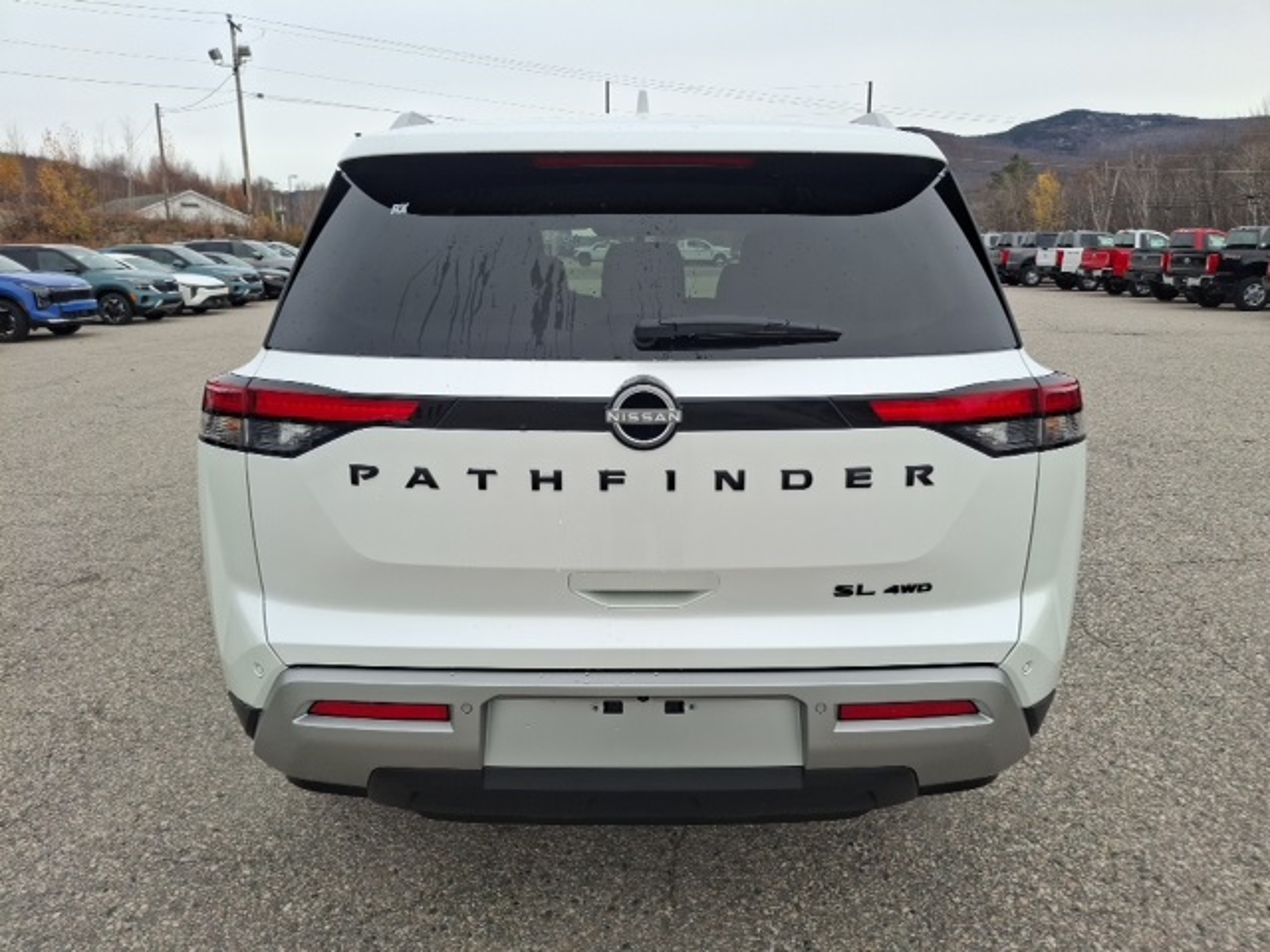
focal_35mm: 25
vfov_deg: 54.9
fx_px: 917
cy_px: 476
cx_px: 635
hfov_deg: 69.4
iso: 30
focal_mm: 4.69
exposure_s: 1/536
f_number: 1.8
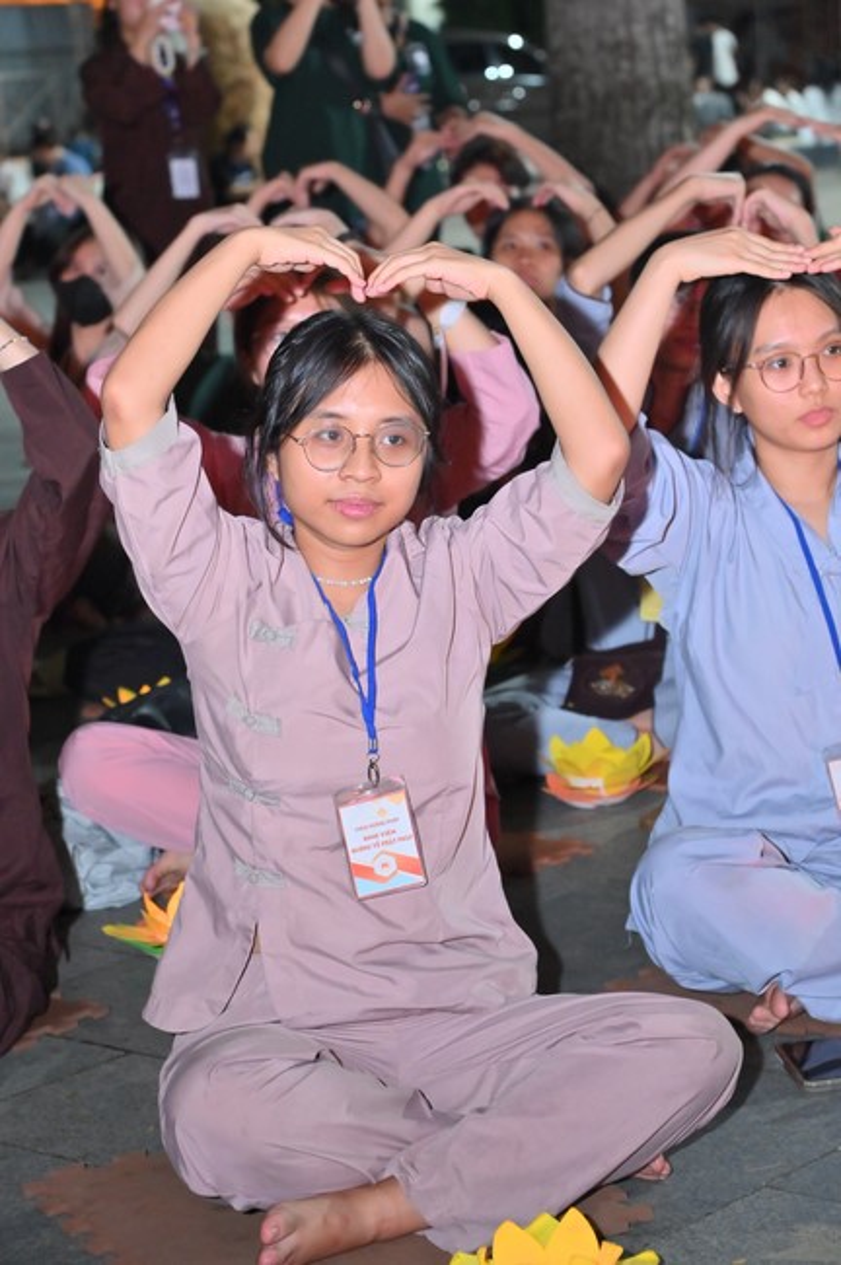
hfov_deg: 14.8
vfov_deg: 22.2
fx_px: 3230
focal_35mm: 92
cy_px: 632
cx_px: 420
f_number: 5.6
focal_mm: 92
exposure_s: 1/50
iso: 3200
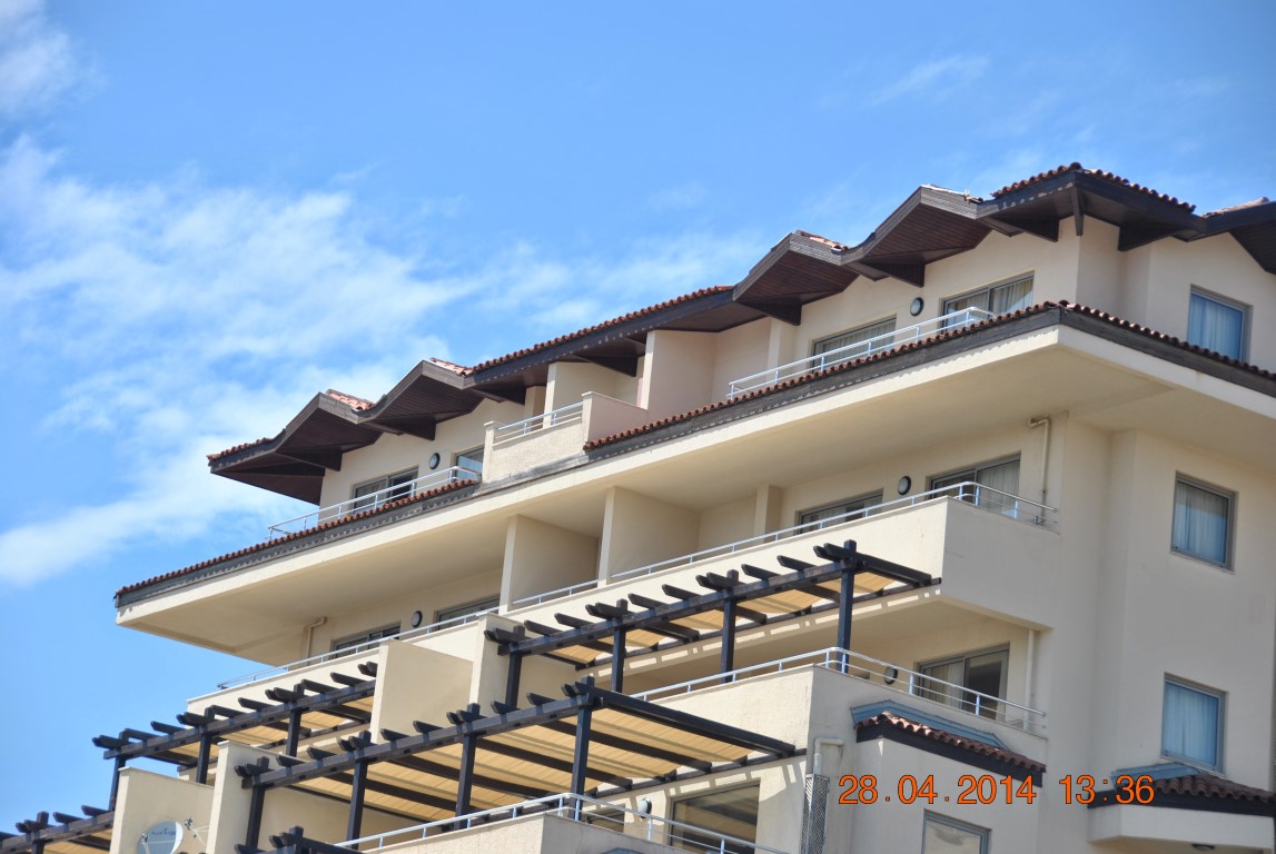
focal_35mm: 135
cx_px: 638
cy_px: 427
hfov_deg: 15.2
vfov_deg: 10.2
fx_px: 4791
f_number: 5.6
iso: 110
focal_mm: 90
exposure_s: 1/500
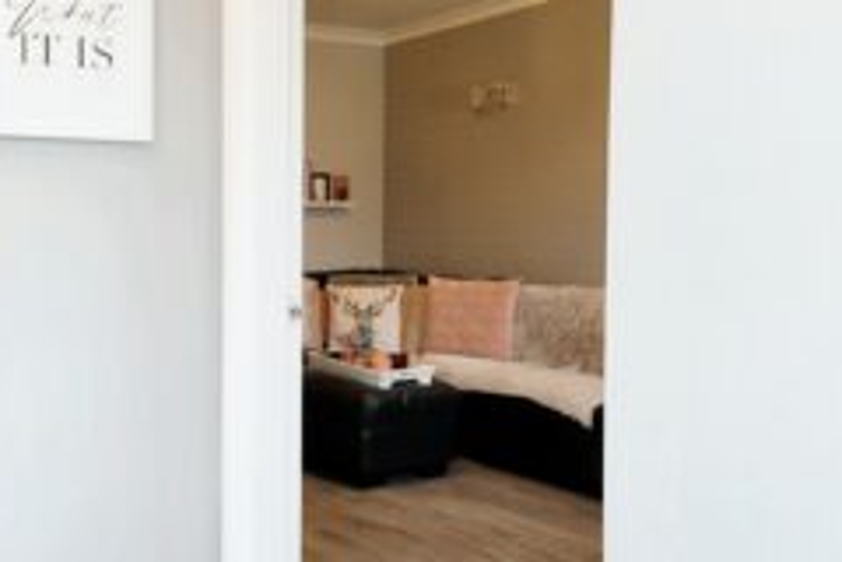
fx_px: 842
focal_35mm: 36
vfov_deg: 36.8
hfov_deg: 47.3
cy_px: 253
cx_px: 70
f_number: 4
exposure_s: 1/50
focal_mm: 10
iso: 800
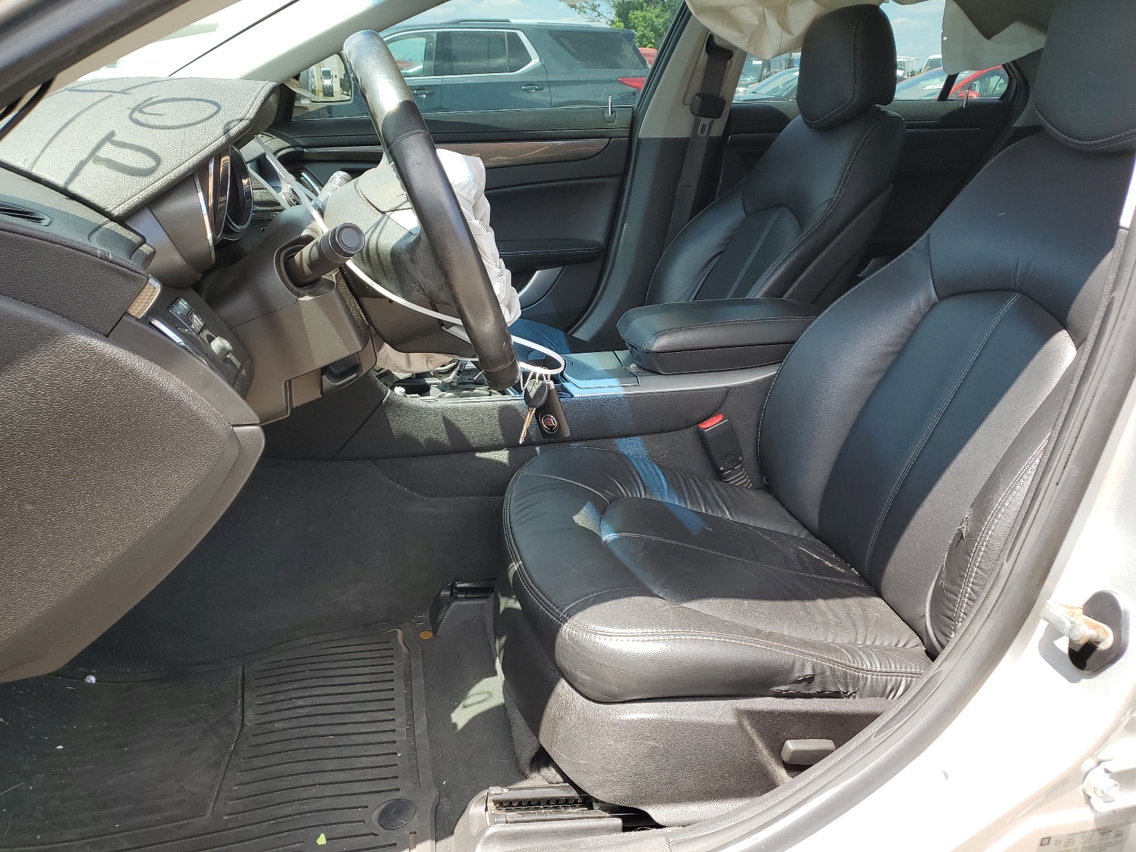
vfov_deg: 53.1
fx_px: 853
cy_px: 426
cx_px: 568
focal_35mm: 26
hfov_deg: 67.3
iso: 50
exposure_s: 1/417
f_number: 1.5
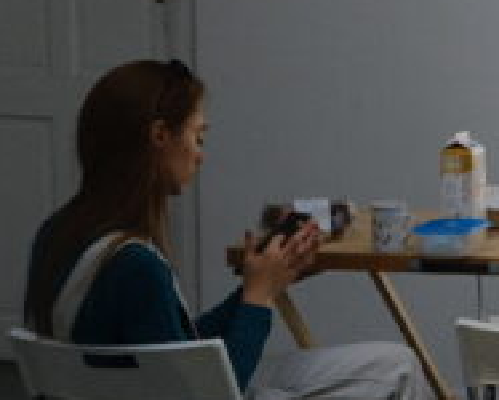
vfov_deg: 13.2
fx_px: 1730
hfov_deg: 14.4
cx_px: 915
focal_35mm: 117
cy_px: 121
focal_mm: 19.6
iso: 800
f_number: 8
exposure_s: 1/500
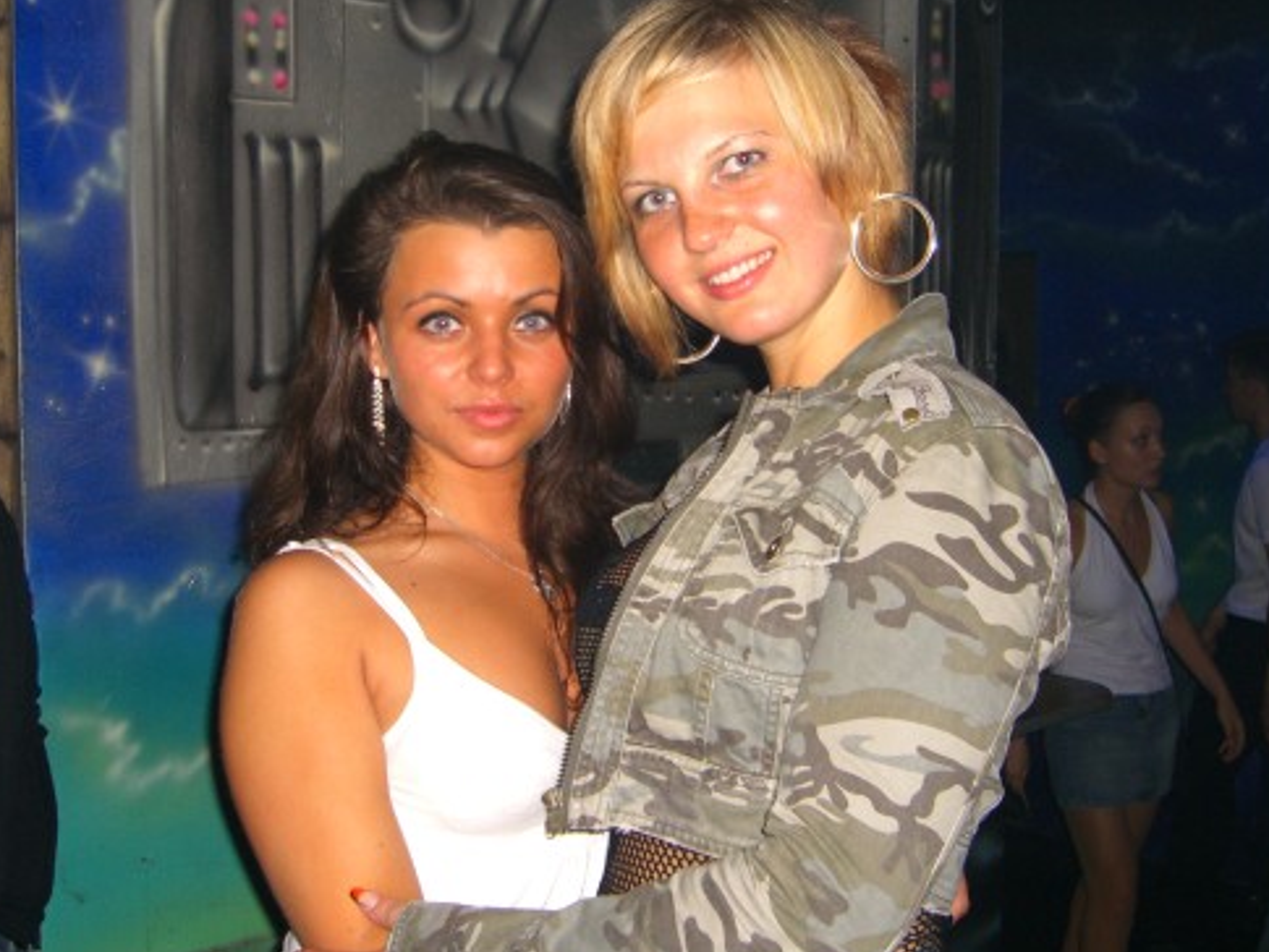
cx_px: 576
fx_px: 1723
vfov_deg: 30.8
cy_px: 400
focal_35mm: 47
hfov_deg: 40.4
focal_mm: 7.9
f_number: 2.8
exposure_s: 1/60
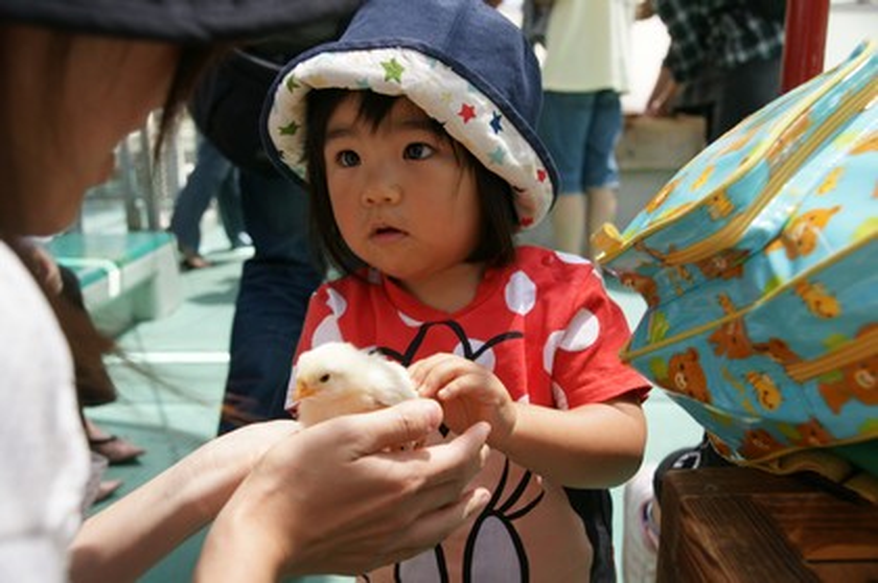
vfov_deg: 36.8
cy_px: 292
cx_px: 439
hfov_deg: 53.2
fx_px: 877
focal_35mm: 36
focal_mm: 24
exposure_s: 1/125
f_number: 4.5
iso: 200
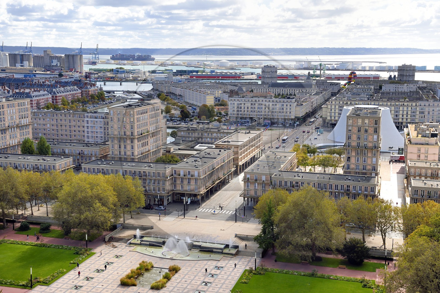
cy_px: 146
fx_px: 586
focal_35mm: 48
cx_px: 220
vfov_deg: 28.0
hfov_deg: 41.1
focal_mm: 48
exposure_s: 1/250
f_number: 11
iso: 200
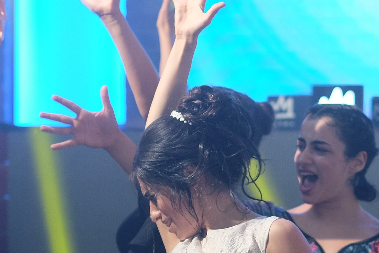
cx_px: 199
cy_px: 214
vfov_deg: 11.0
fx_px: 1306
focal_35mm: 124
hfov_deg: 16.5
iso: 800
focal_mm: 35
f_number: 1.6
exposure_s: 1/250
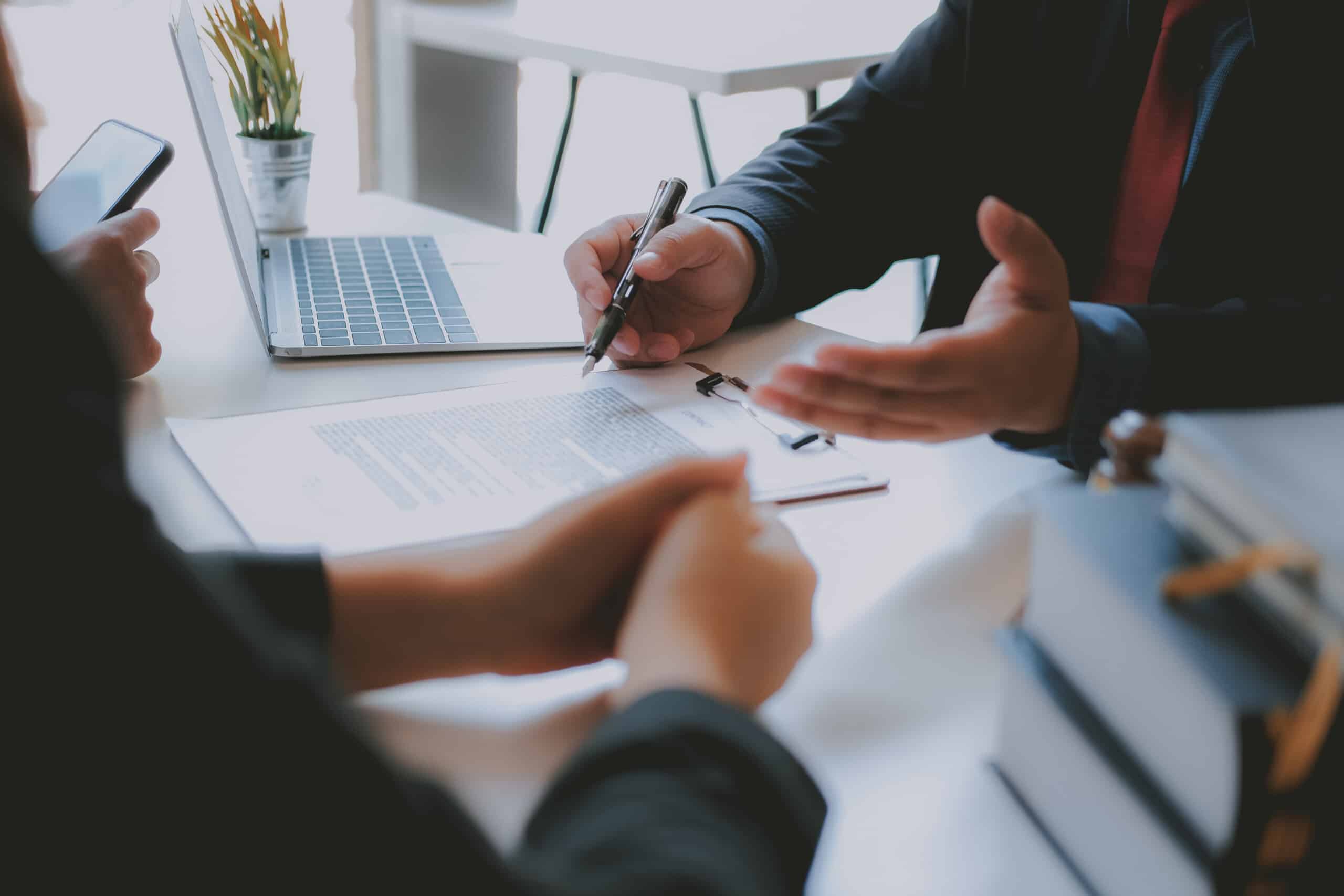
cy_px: 448
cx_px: 672
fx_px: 1979
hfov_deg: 37.5
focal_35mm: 53
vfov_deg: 25.5
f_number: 2
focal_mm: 35
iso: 200
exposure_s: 1/125
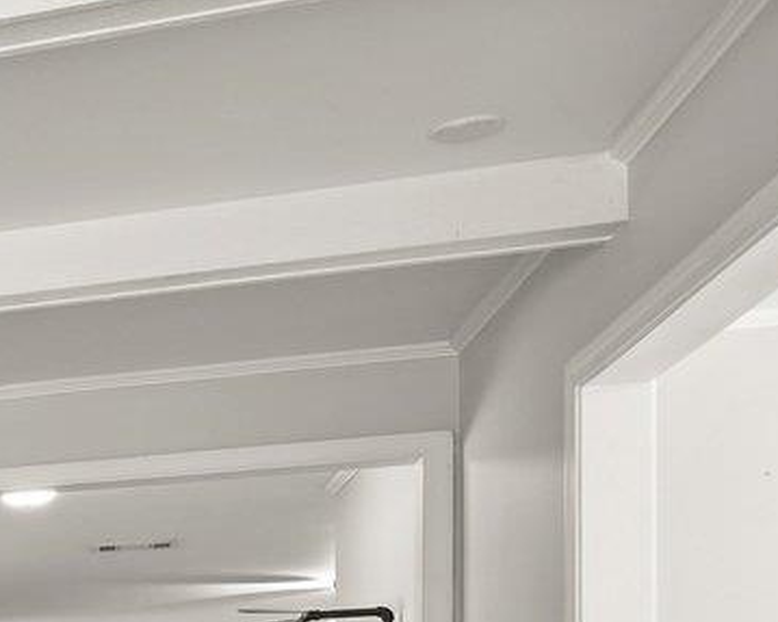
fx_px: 1726
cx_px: -785
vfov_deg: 19.0
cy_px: 795
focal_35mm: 75
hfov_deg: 17.7
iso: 200
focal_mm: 14
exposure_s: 1/2
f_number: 10
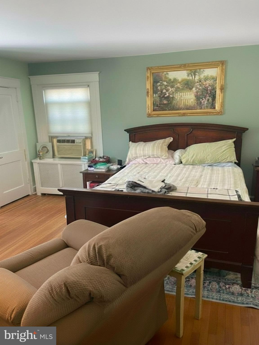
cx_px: 130
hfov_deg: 53.1
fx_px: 259
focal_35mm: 26
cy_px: 172
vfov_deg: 67.3
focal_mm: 4.2
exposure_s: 1/60
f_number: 1.6
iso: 125
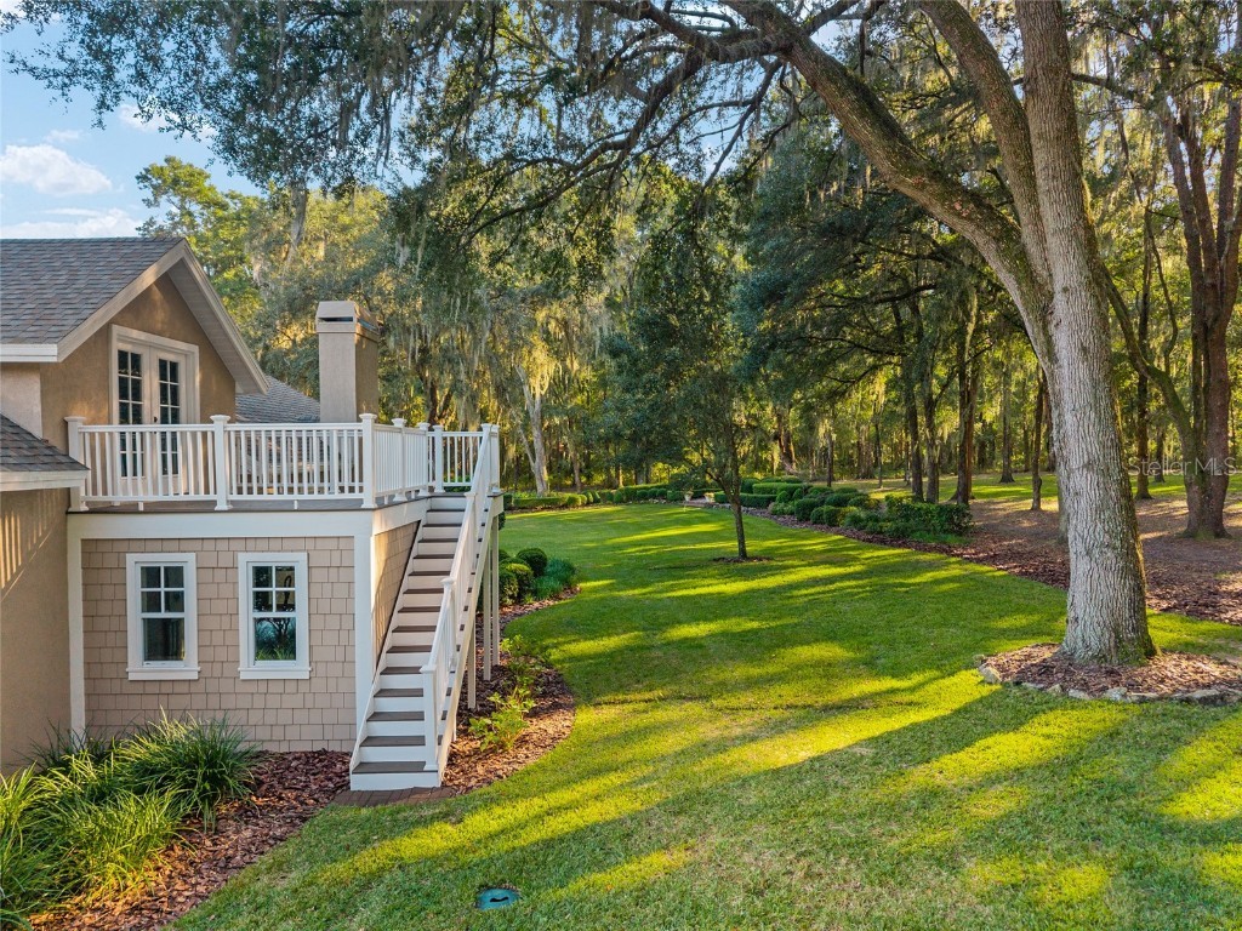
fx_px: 861
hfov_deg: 71.6
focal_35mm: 24
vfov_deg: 56.8
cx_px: 621
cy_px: 466
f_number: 1.8
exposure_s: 1/350
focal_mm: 8.67
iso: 400
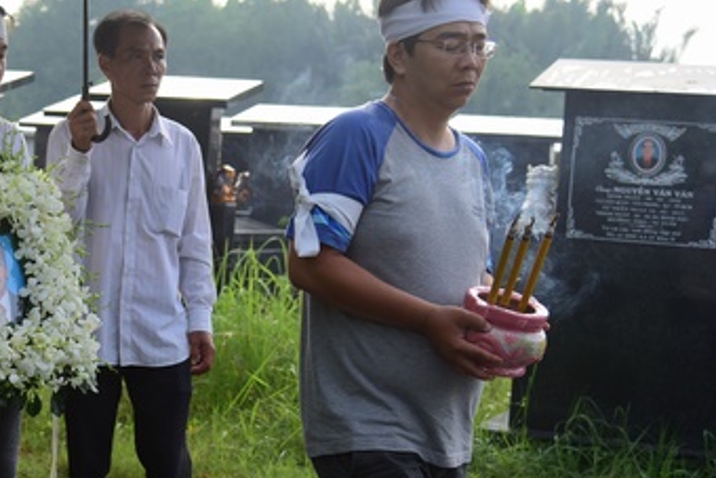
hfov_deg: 23.7
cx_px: 120
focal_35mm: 84
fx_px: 1671
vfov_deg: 16.3
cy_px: 267
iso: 320
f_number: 4
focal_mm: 44
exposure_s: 1/800
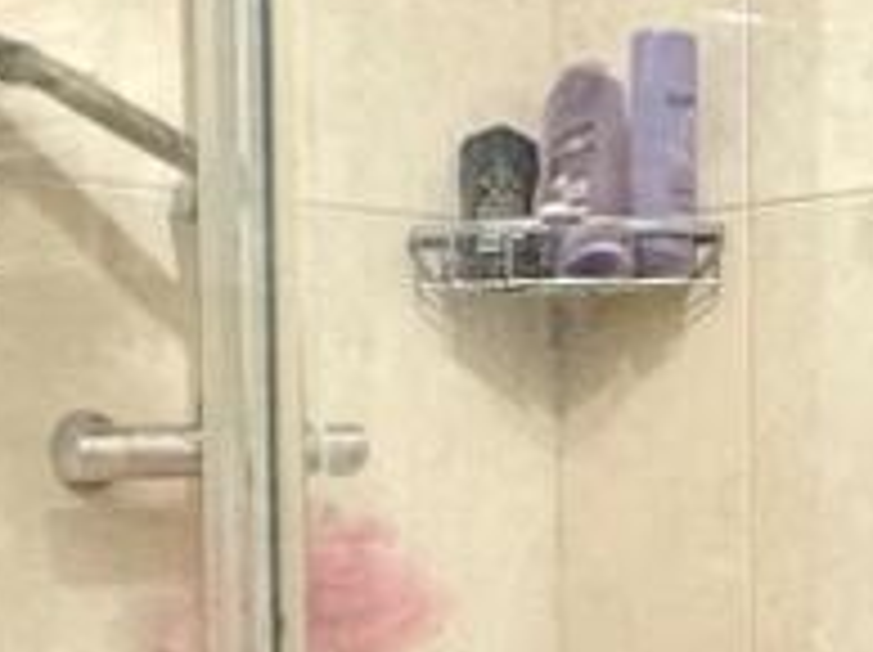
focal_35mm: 74
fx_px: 1864
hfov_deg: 26.4
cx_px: 472
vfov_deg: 19.6
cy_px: 549
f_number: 2.2
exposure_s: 1/50
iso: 400
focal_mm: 2.22
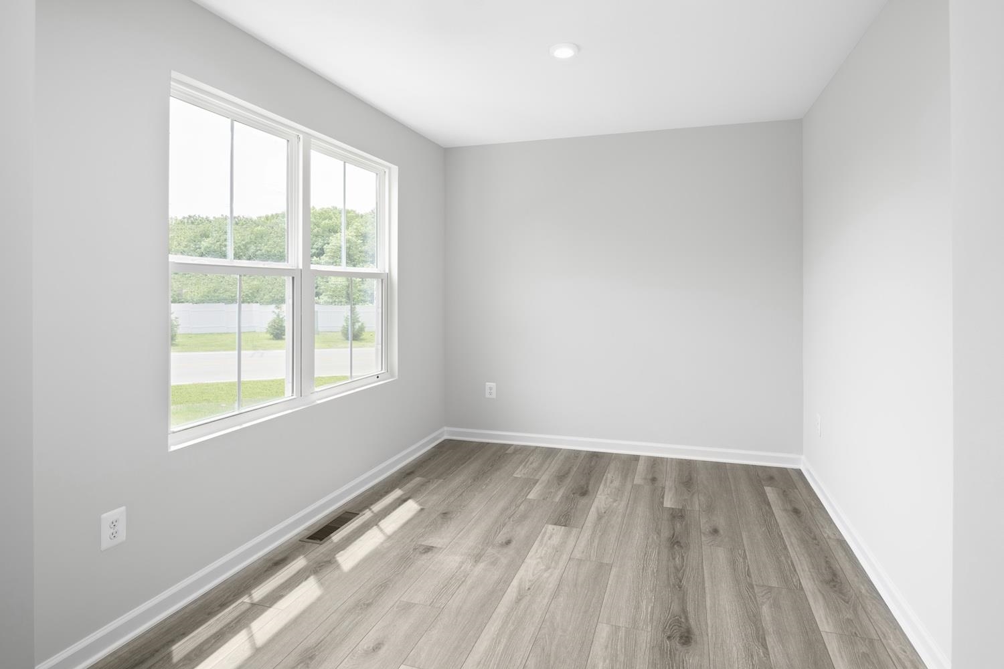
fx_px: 530
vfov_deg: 64.6
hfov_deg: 86.9
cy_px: 334
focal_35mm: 19
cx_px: 502
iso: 64
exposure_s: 1/8
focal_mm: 19
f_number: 9
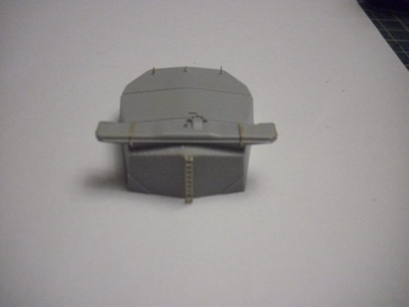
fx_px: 449
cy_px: 154
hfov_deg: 49.0
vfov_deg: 37.7
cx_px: 204
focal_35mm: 38
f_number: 2.8
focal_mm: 6.2
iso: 800
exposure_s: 1/100
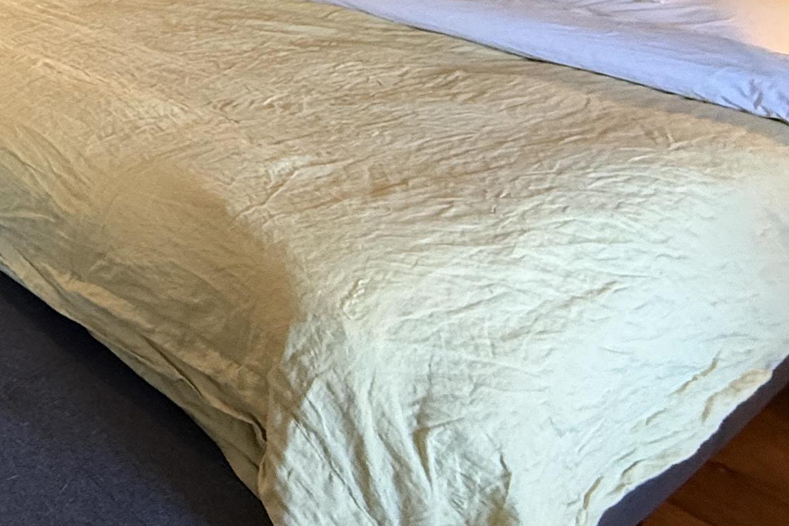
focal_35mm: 39
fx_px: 855
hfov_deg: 37.1
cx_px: -168
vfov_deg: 31.3
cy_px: -18
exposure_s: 1/60
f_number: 2.2
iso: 320
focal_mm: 2.22
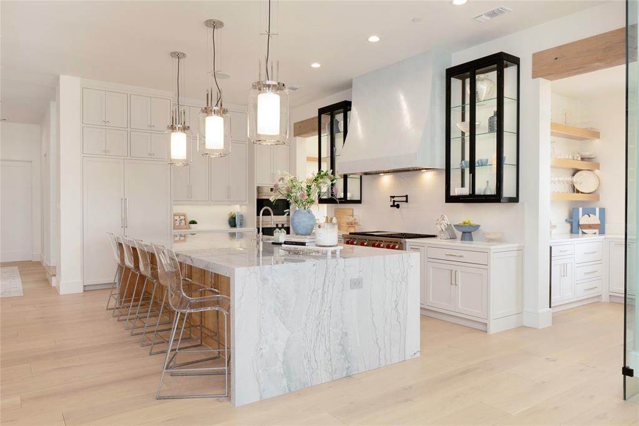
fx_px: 426
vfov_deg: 53.1
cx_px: 320
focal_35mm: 24
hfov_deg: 73.8
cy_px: 213
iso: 1000
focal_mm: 16
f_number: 9
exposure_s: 1/100
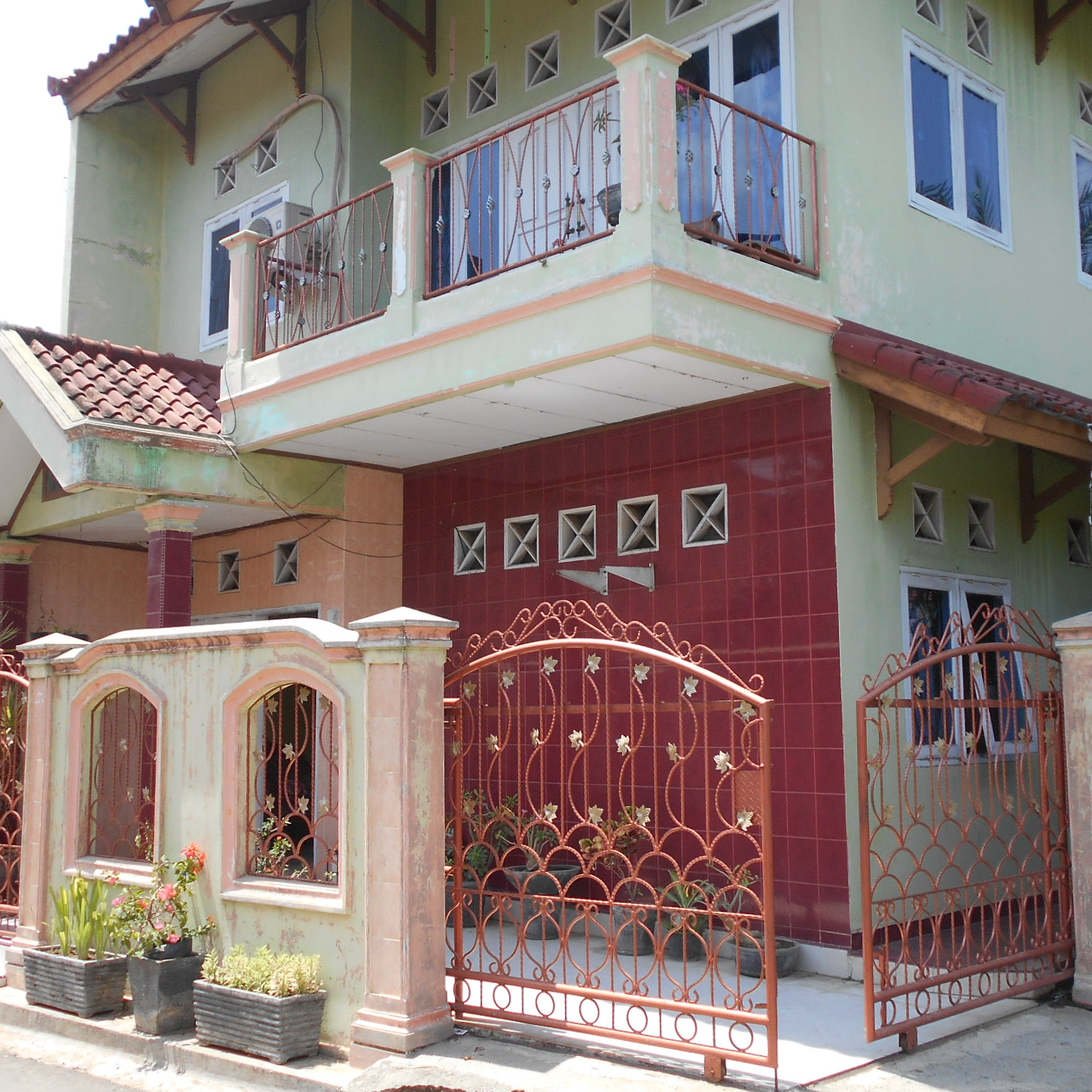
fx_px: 1285
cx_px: 566
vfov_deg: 46.0
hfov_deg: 46.0
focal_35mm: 36
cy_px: 526
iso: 80
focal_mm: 4.6
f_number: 3.2
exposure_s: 1/500
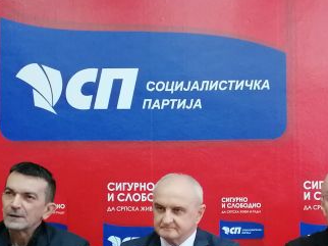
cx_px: 180
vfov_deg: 14.2
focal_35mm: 104
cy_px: 178
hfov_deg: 18.9
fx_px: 985
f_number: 1.8
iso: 200
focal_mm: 4.75
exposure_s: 1/33.3
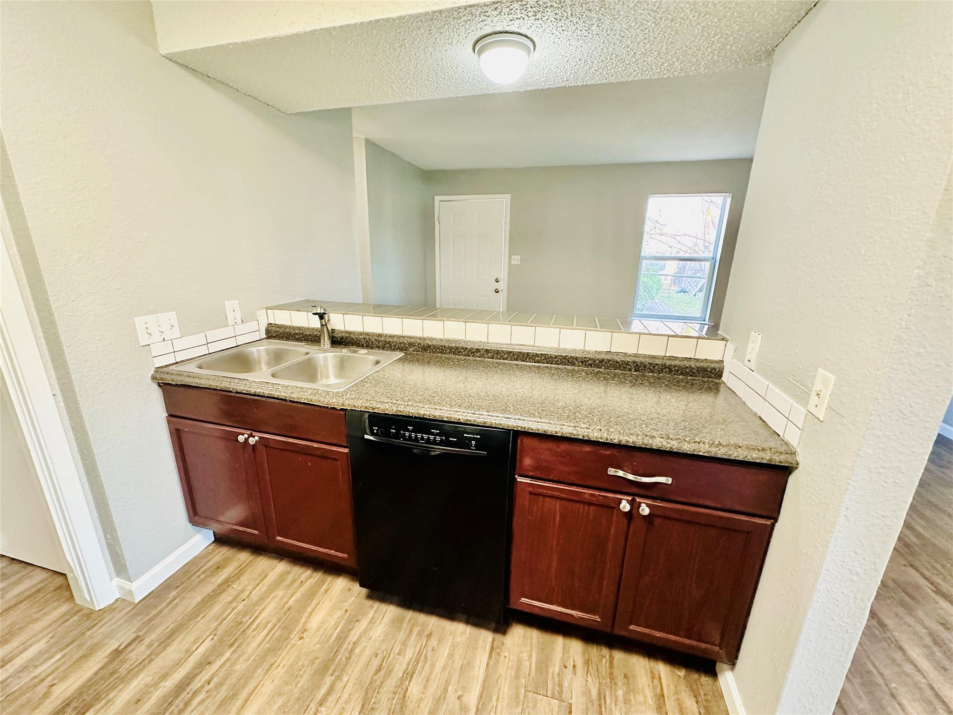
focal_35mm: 14
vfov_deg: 85.7
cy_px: 358
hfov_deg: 102.1
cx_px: 476
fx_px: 385
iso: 400
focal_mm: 2.22
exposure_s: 1/60
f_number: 2.2
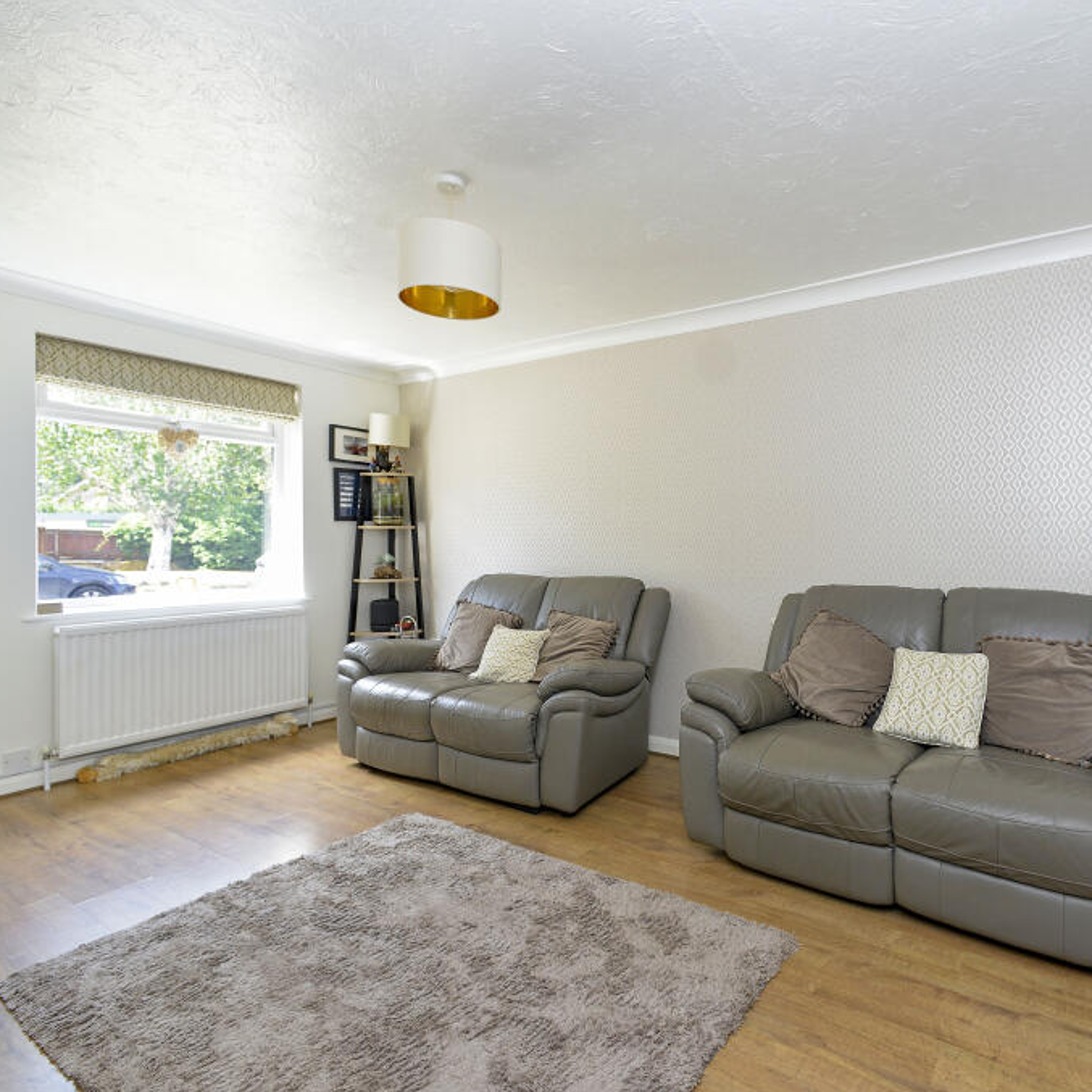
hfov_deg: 78.7
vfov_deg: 80.7
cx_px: 705
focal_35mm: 18
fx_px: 642
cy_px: 550
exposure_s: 1/20
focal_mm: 14
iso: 400
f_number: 7.1
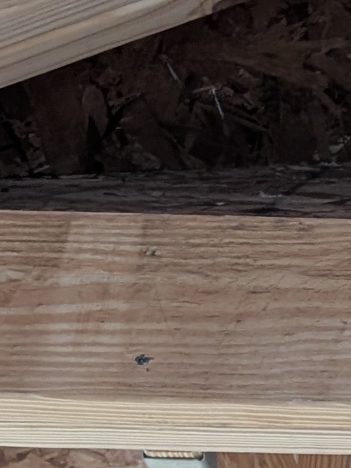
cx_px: 626
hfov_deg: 9.8
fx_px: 1935
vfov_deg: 13.8
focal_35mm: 143
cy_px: 252
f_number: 1.68
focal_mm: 6.9
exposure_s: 1/66.1
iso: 1152
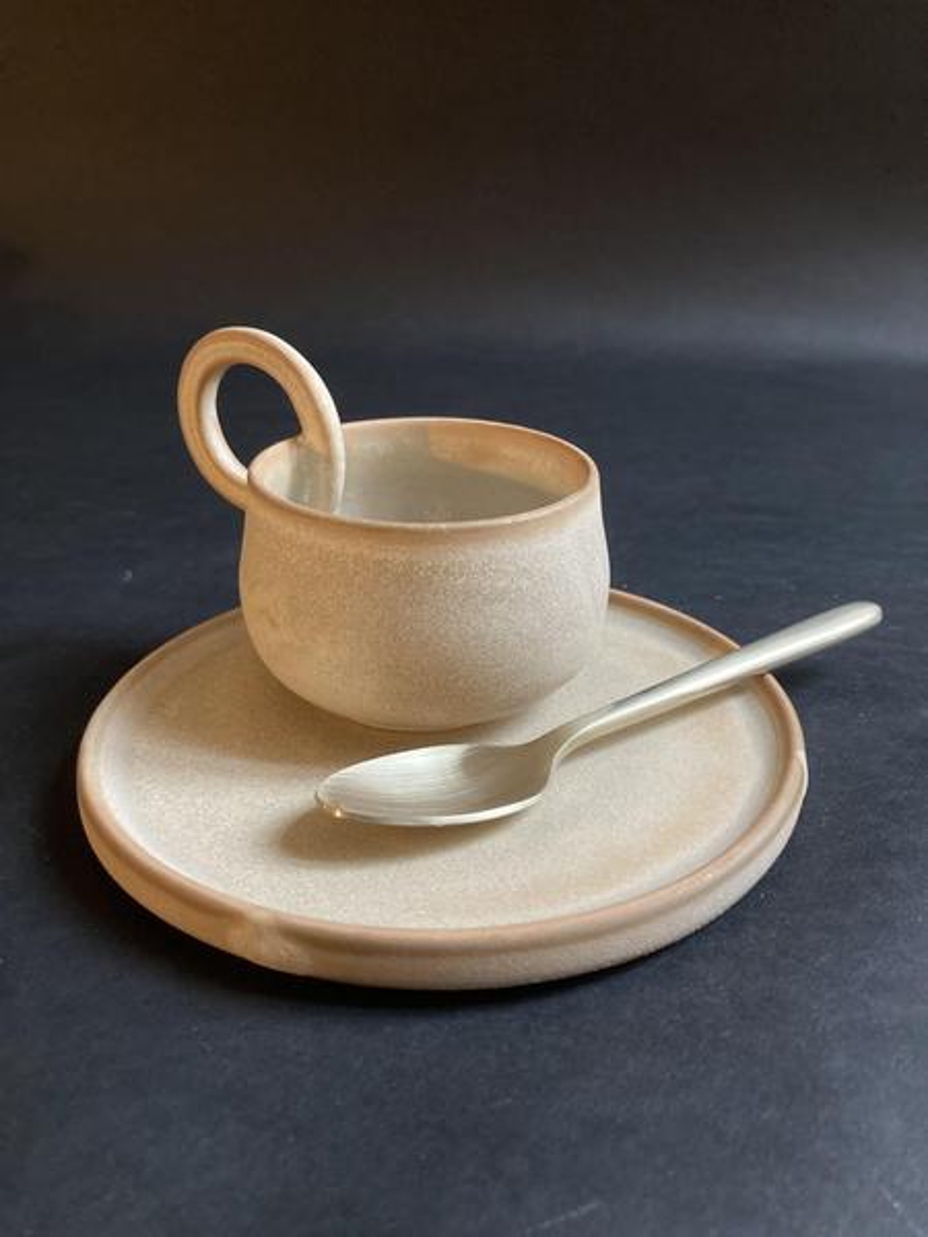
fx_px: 1001
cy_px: 618
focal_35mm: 28
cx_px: 464
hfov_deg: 49.7
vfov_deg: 63.4
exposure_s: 1/30
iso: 500
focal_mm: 3.99
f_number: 1.8
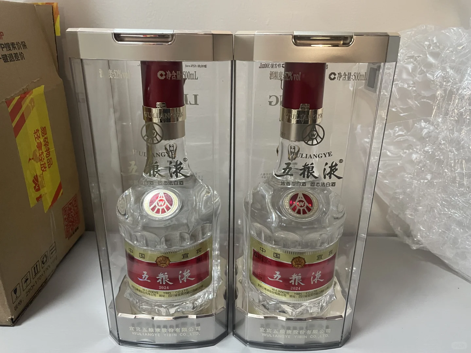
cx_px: 236
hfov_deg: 67.3
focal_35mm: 26
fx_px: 354
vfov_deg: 53.1
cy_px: 176
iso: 500
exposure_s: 1/60
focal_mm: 4.2
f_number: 1.6
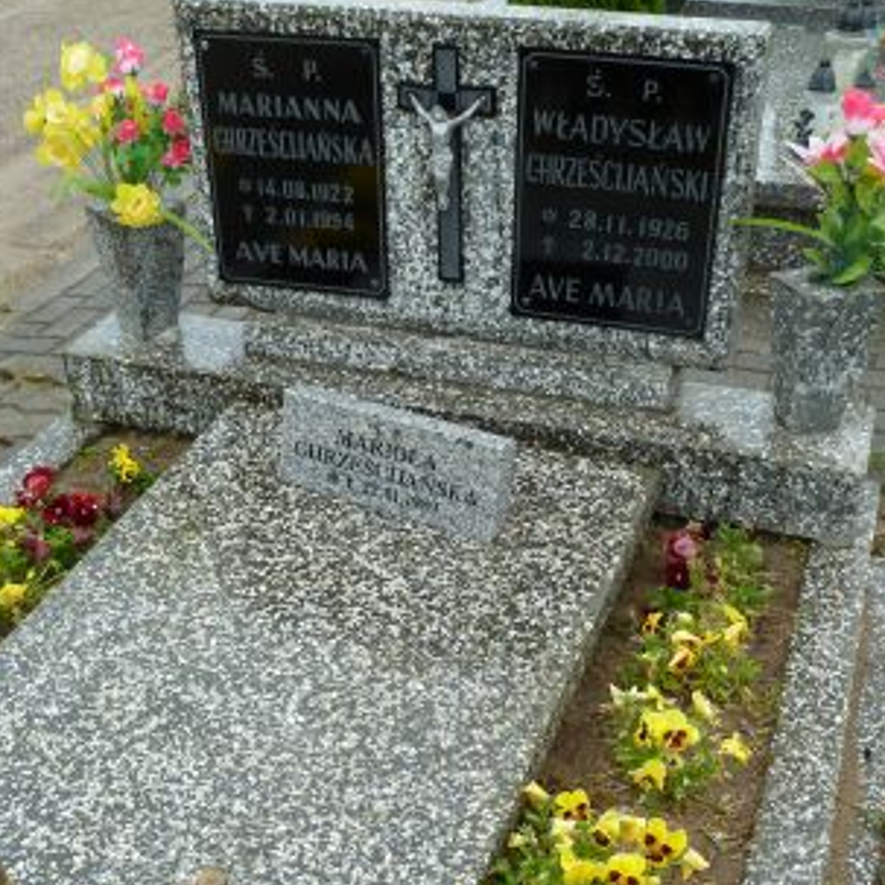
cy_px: 634
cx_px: 365
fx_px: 1417
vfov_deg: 34.1
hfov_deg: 34.6
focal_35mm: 49
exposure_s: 1/100
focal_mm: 5.7
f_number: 3.5
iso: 80
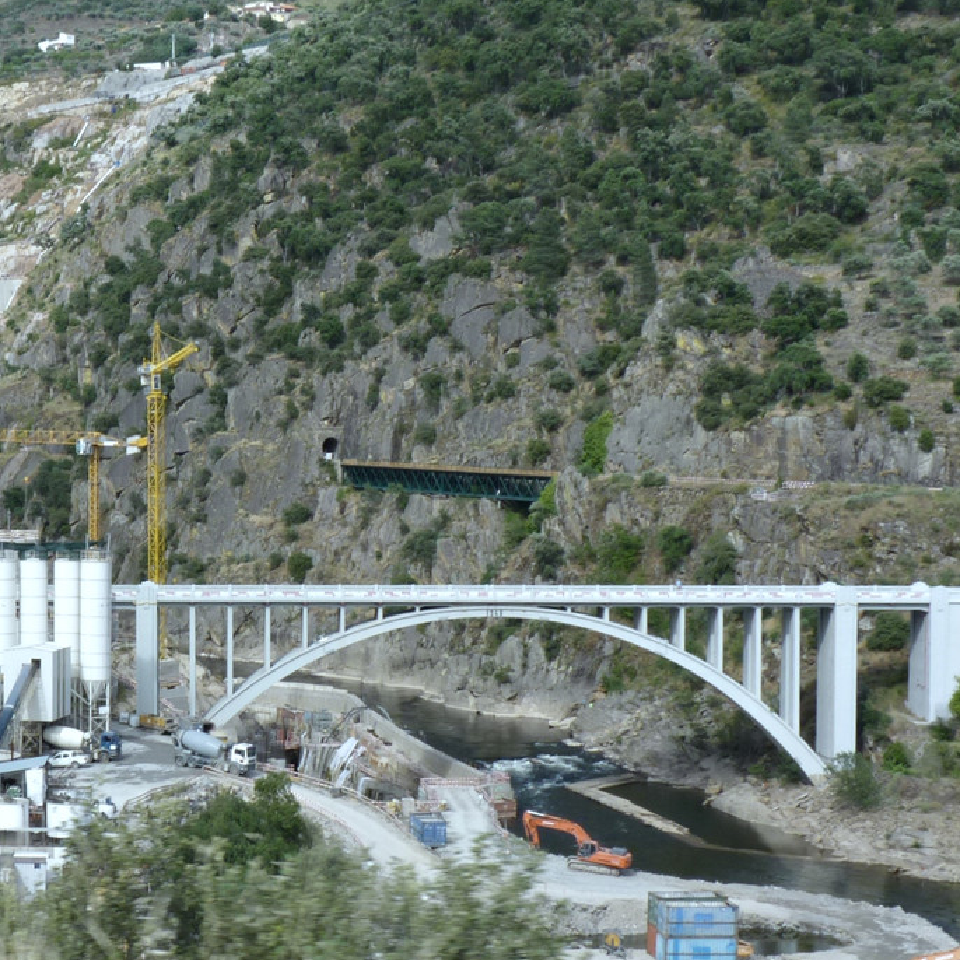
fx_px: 2071
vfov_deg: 26.1
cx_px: 157
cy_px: 487
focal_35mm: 66
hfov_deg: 25.5
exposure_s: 1/250
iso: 80
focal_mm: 7.1
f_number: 5.6
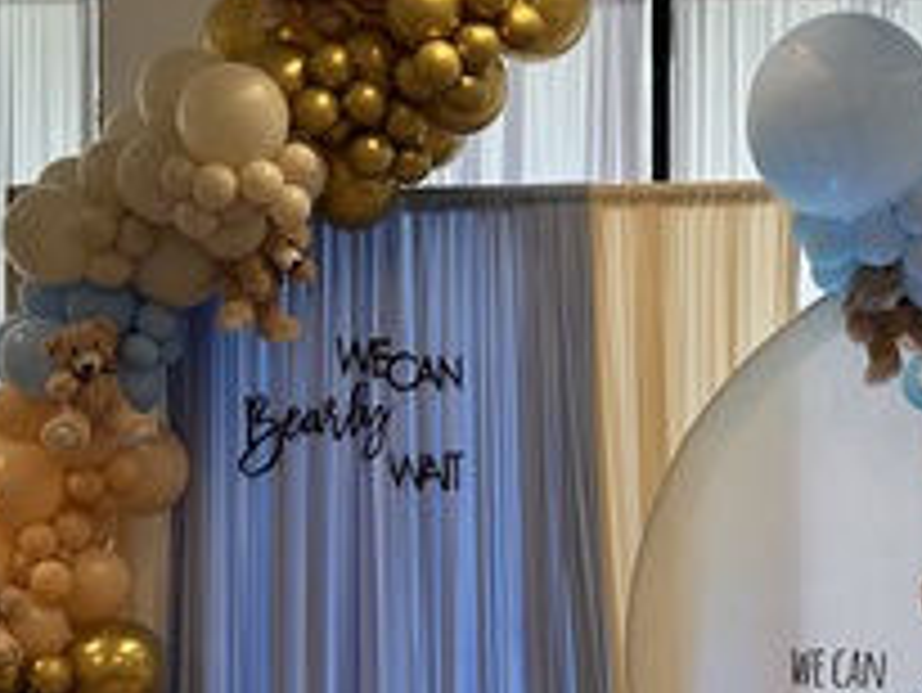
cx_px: 531
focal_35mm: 76
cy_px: 454
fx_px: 2025
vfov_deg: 19.4
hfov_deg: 25.6
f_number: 1.5
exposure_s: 1/340
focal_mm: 5.7
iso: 50
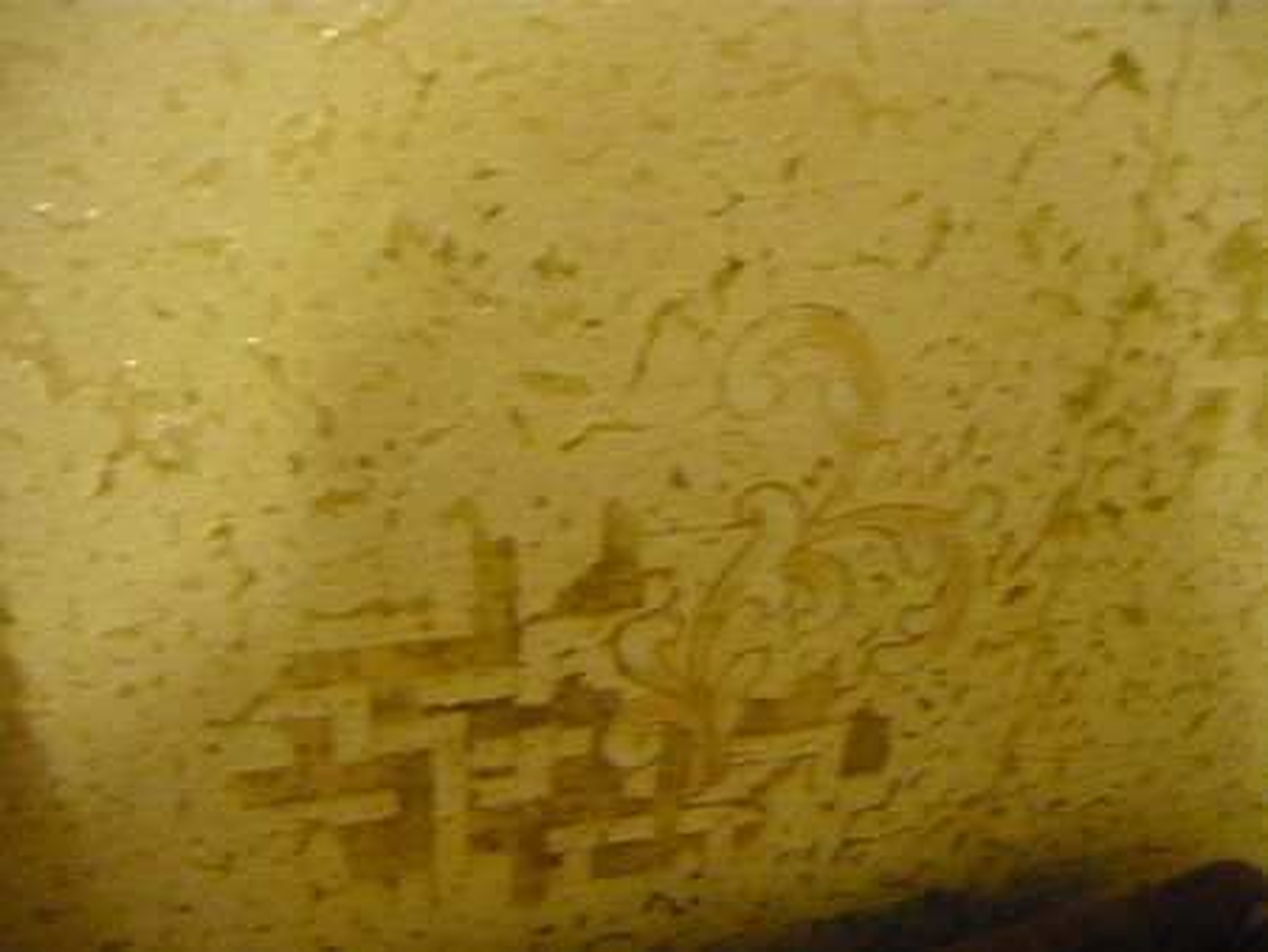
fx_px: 1209
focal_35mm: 33
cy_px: 476
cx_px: 634
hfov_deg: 55.3
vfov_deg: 43.0
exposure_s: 1/10
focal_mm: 5.5
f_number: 2.8
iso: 1250
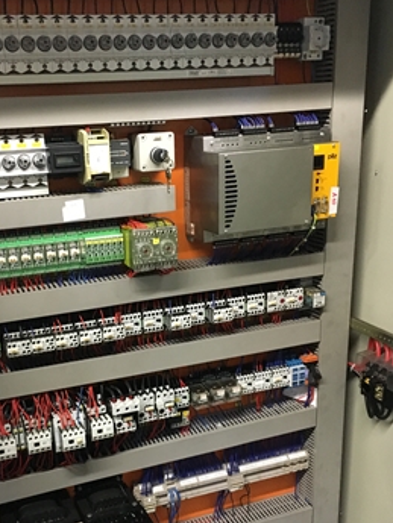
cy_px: 317
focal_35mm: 42
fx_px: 635
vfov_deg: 44.5
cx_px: 125
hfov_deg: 34.0
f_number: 2.2
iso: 250
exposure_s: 1/17
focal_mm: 4.15
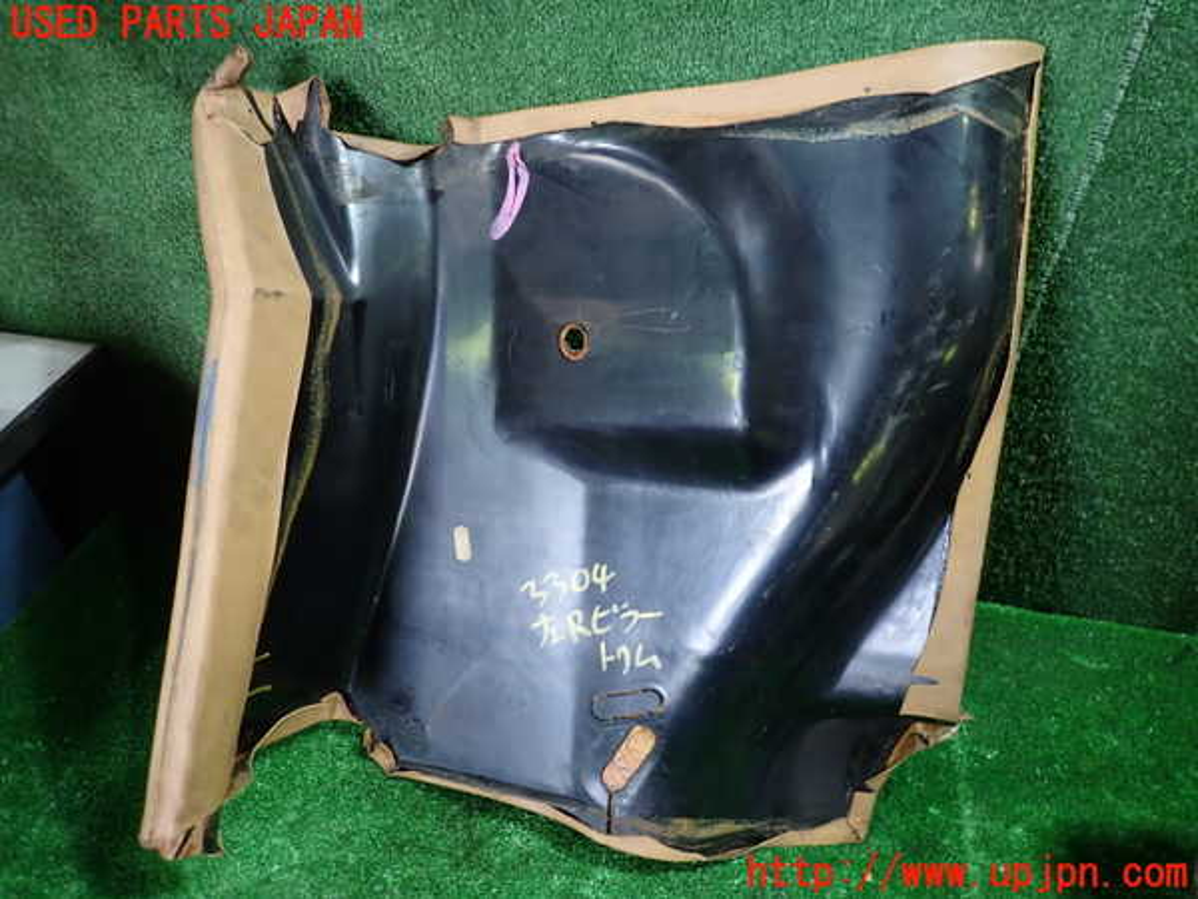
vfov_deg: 54.9
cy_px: 450
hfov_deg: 69.4
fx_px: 865
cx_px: 599
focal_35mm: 25
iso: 200
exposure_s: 1/30
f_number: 2
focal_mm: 4.5
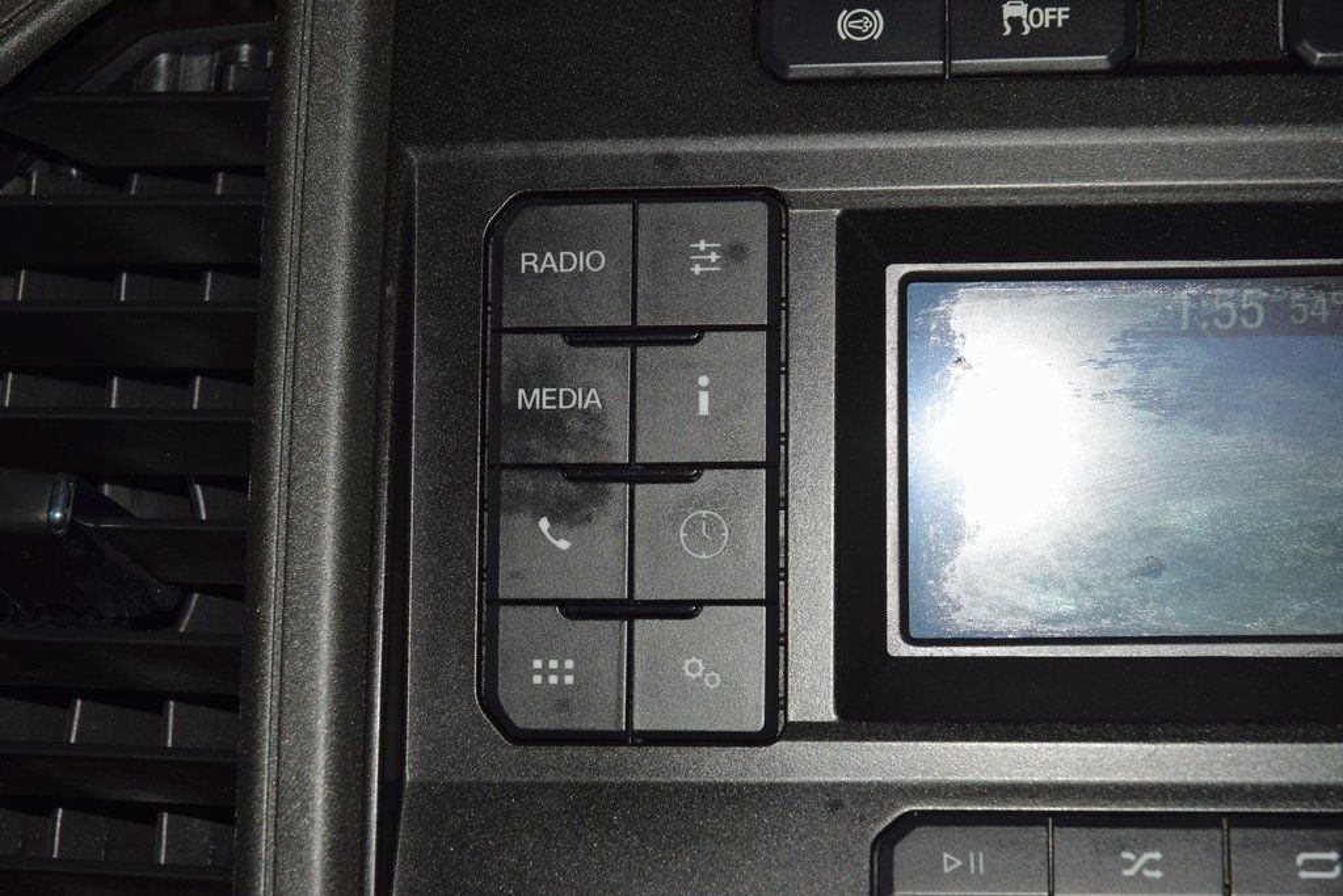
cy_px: 448
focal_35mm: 105
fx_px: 3917
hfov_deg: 19.5
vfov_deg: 13.0
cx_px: 672
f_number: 8
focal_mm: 70
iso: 100
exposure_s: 1/125
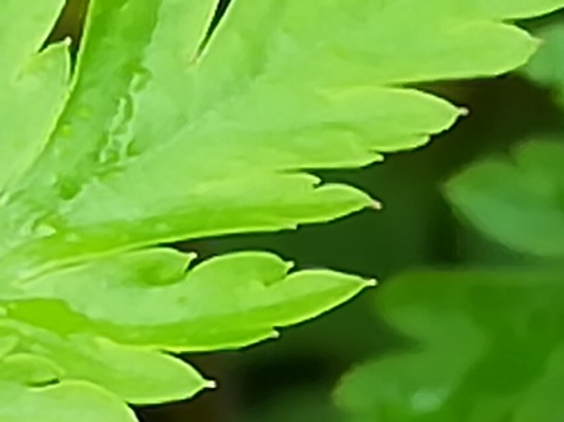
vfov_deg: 3.3
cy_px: 162
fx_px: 7309
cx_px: -405
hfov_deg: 4.4
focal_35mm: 449
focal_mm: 3.83
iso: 50
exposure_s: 1/50
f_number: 2.2
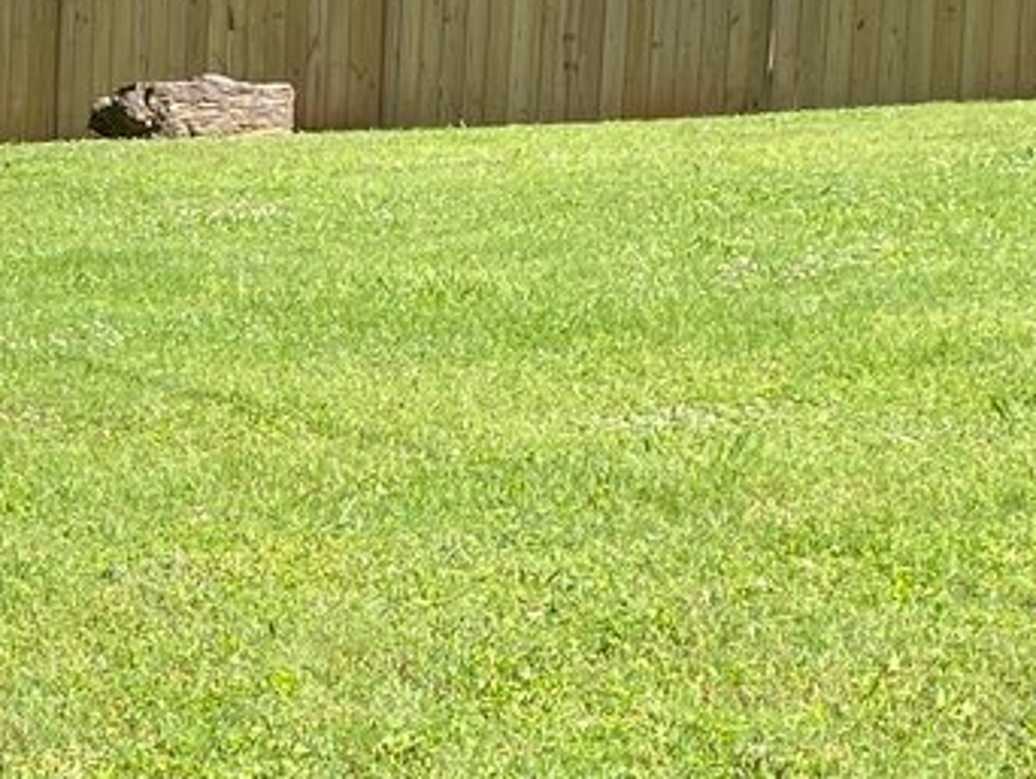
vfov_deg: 12.8
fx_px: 3444
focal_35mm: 115
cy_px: 174
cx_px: -895
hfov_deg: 14.7
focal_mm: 4.25
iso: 32
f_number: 1.8
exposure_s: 1/1114
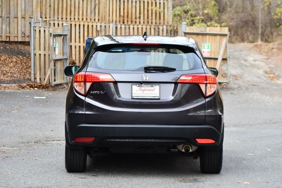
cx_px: 141
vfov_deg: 9.9
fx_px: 1080
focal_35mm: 138
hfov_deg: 14.9
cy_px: 94
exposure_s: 1/250
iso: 320
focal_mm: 92
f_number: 5.6
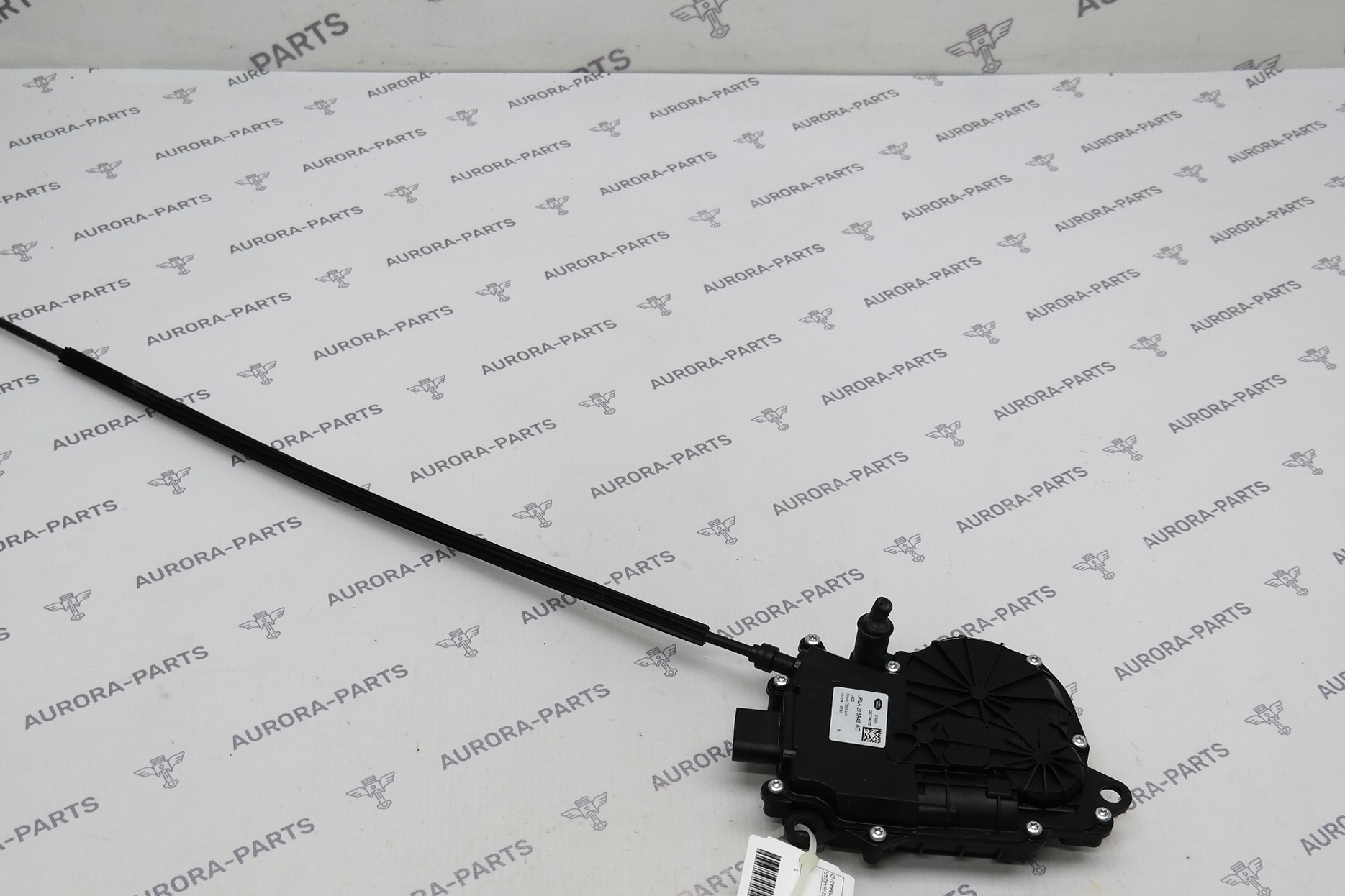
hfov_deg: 45.4
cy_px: 562
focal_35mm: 43
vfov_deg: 31.0
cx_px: 600
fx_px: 1606
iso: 100
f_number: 4
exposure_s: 1/80
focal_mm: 18
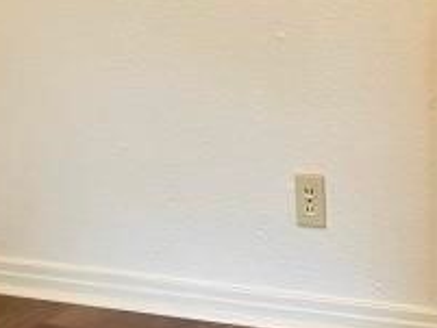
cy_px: 610
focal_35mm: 122
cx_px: 424
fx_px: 1541
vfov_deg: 11.2
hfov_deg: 15.9
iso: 200
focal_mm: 6.76
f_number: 1.78
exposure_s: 1/60
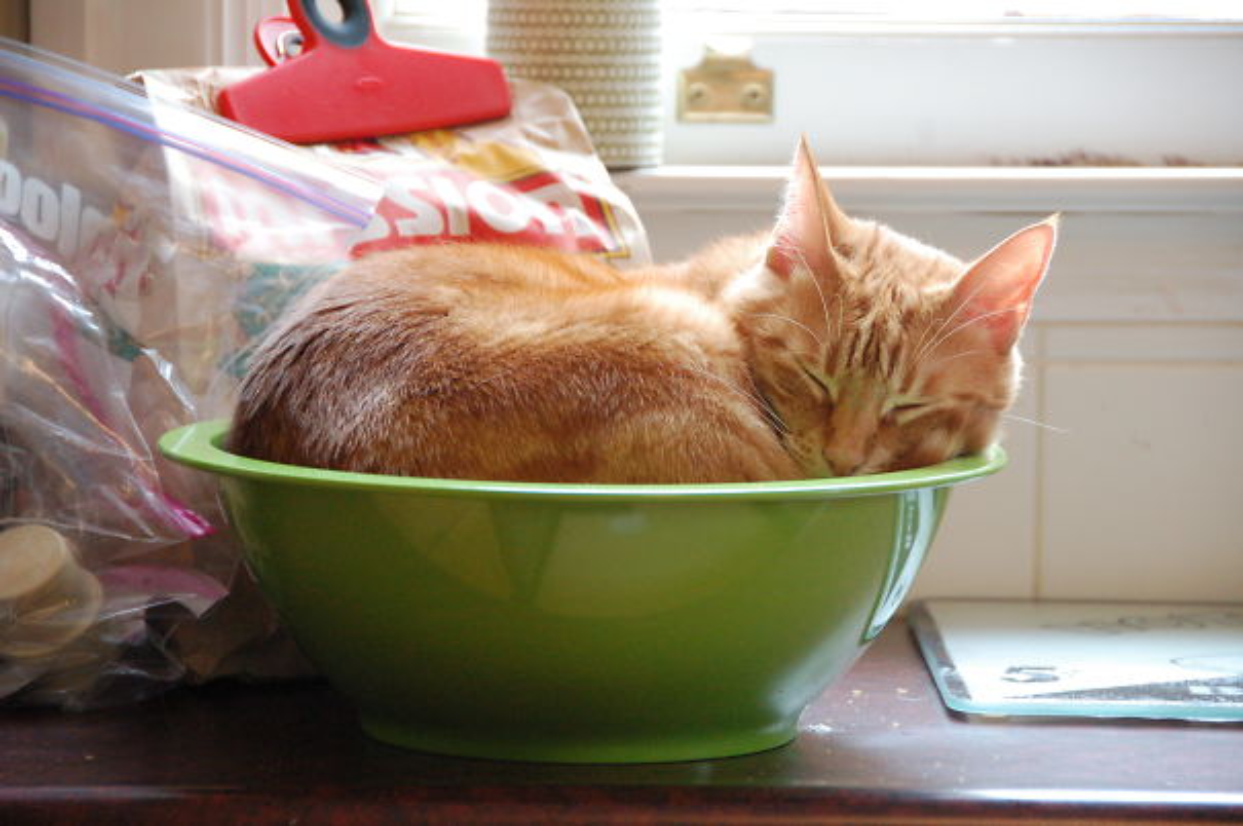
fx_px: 6208
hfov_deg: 11.4
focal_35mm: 180
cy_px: 413
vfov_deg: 7.6
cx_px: 622
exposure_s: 1/60
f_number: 5.6
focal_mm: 120
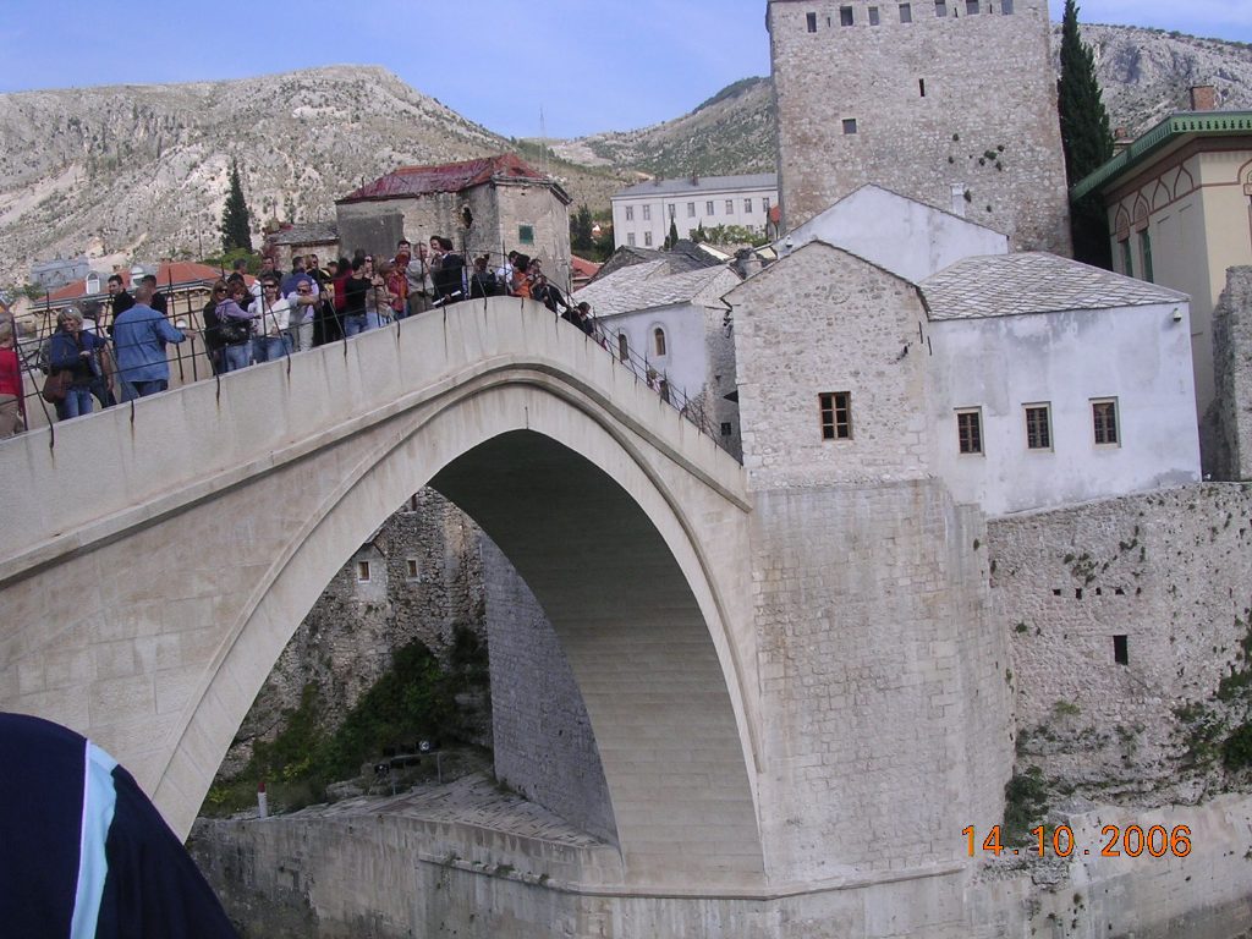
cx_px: 626
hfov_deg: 49.0
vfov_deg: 37.7
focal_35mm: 38
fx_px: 1374
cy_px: 470
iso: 100
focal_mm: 5.8
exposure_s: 1/258
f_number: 5.6
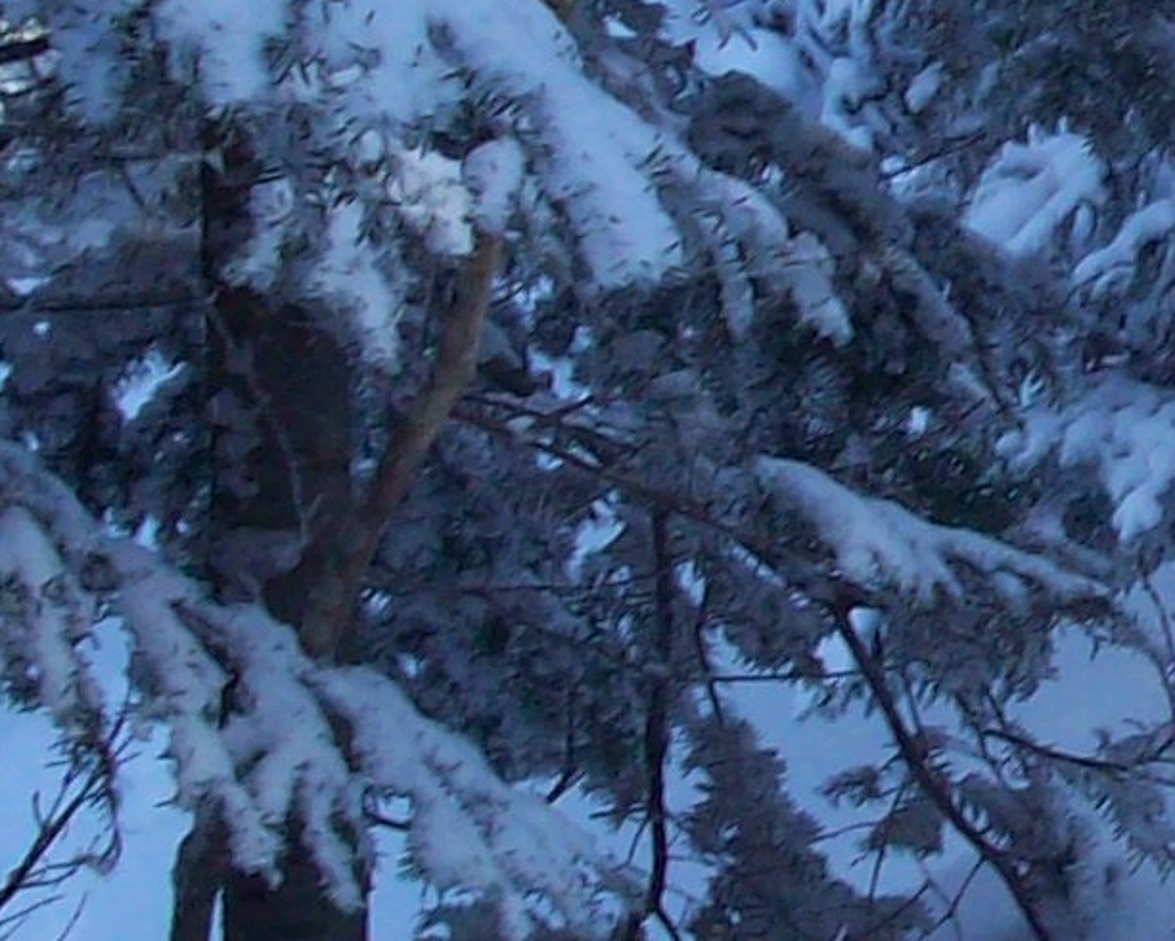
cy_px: 224
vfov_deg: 8.6
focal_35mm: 180
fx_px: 6263
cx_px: 1710
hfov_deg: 10.4
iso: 80
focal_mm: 6.2
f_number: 2.8
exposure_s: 1/361
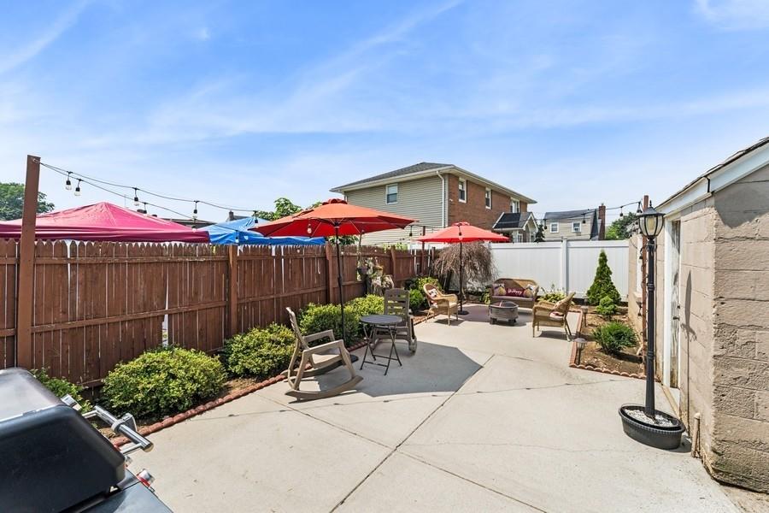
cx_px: 384
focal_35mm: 14
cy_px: 256
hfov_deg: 104.3
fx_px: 299
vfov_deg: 81.2
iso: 100
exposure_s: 1/100
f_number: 11
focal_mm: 14
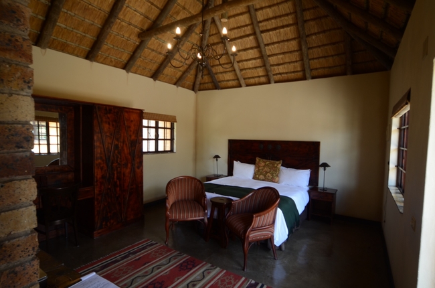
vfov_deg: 67.1
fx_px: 217
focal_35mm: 18
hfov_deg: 90.1
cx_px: 218
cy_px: 144
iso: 200
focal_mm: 12
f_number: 4.5
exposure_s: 1/30
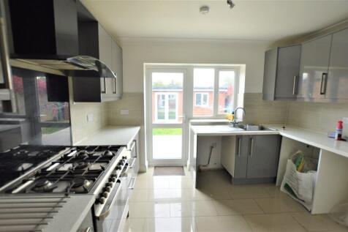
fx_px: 145
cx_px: 174
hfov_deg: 100.4
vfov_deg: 77.3
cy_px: 116
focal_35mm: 15
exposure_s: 1/80
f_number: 4.5
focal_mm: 10
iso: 400
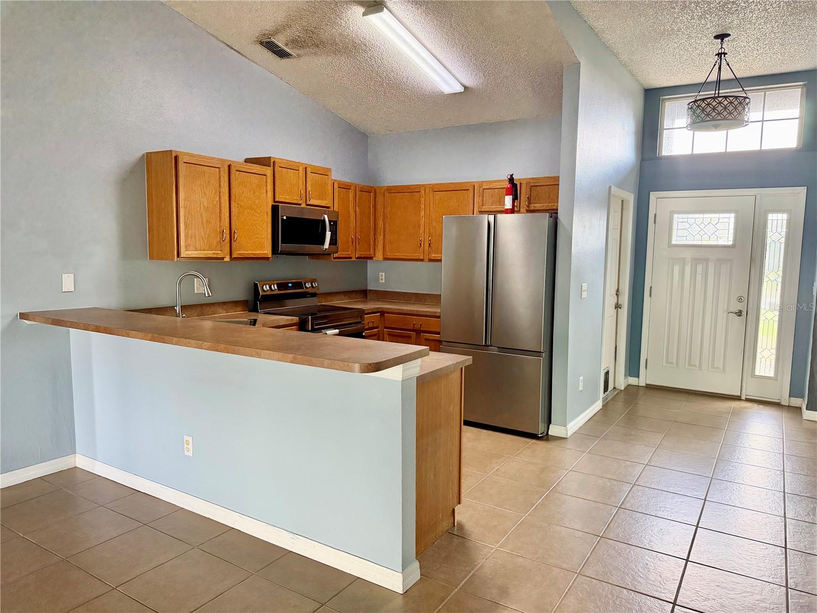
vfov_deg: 56.8
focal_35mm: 24
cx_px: 408
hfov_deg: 71.6
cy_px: 306
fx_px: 566
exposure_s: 1/120
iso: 400
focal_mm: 6.76
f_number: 1.78
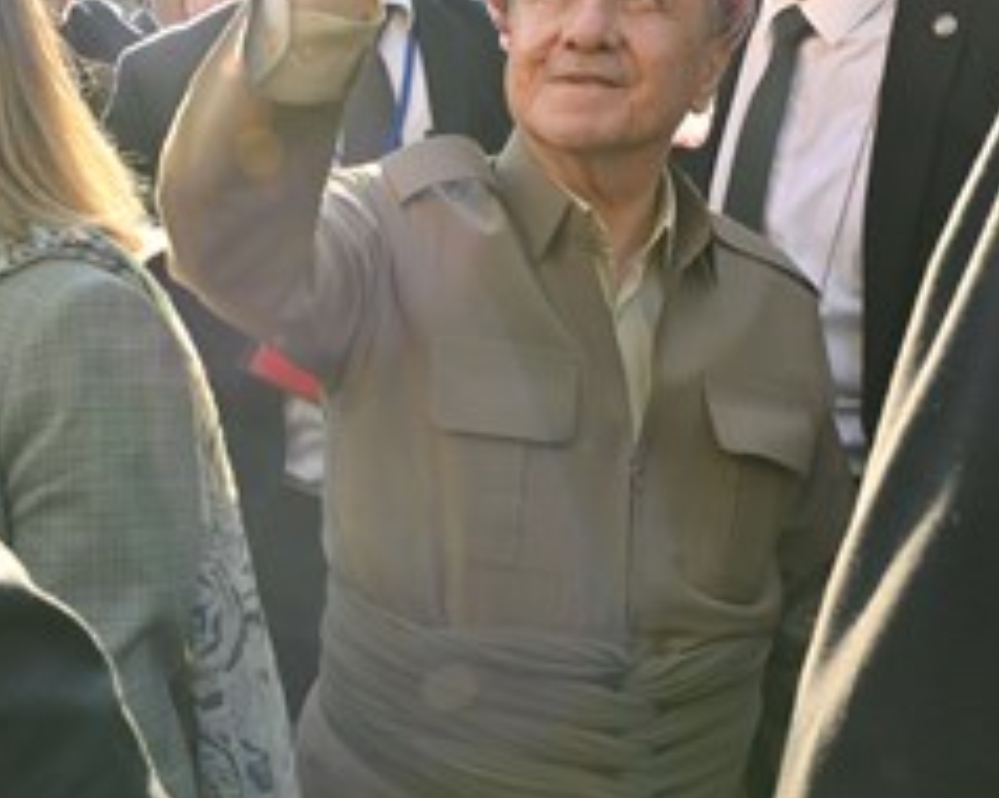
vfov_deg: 22.1
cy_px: 363
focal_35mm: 69
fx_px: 2038
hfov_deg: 27.3
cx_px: 319
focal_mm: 35
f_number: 10
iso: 800
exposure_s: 1/320
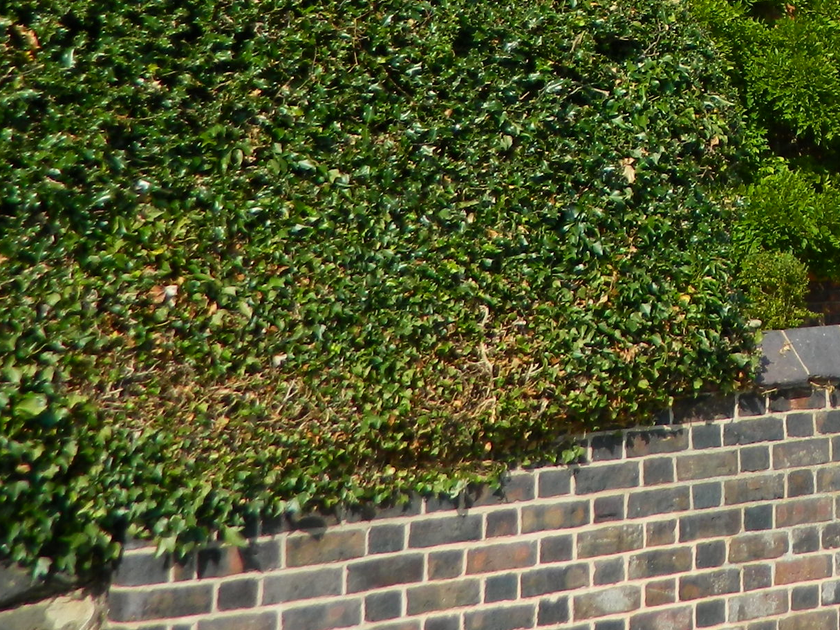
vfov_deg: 15.0
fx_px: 2281
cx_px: 1020
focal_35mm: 94
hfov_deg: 19.6
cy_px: -198
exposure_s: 1/640
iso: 80
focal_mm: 6.2
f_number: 3.3
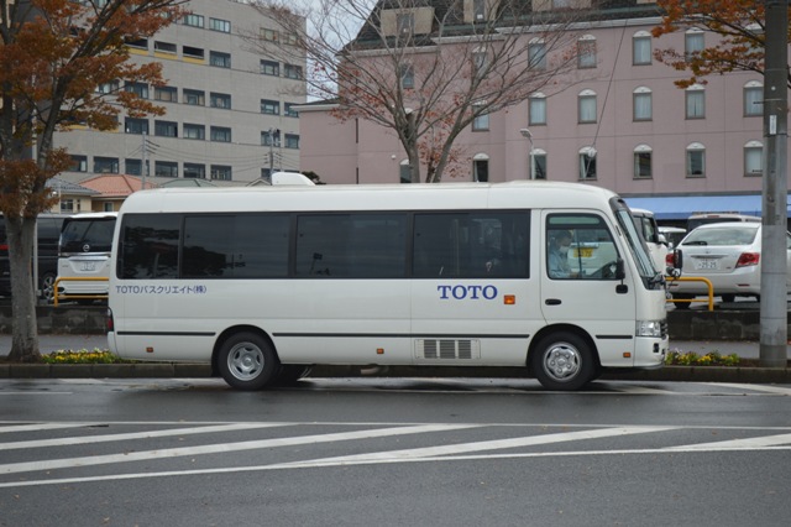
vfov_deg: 18.9
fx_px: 1581
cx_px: 396
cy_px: 264
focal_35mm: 72
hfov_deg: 28.1
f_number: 7.1
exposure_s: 1/200
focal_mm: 48
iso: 100
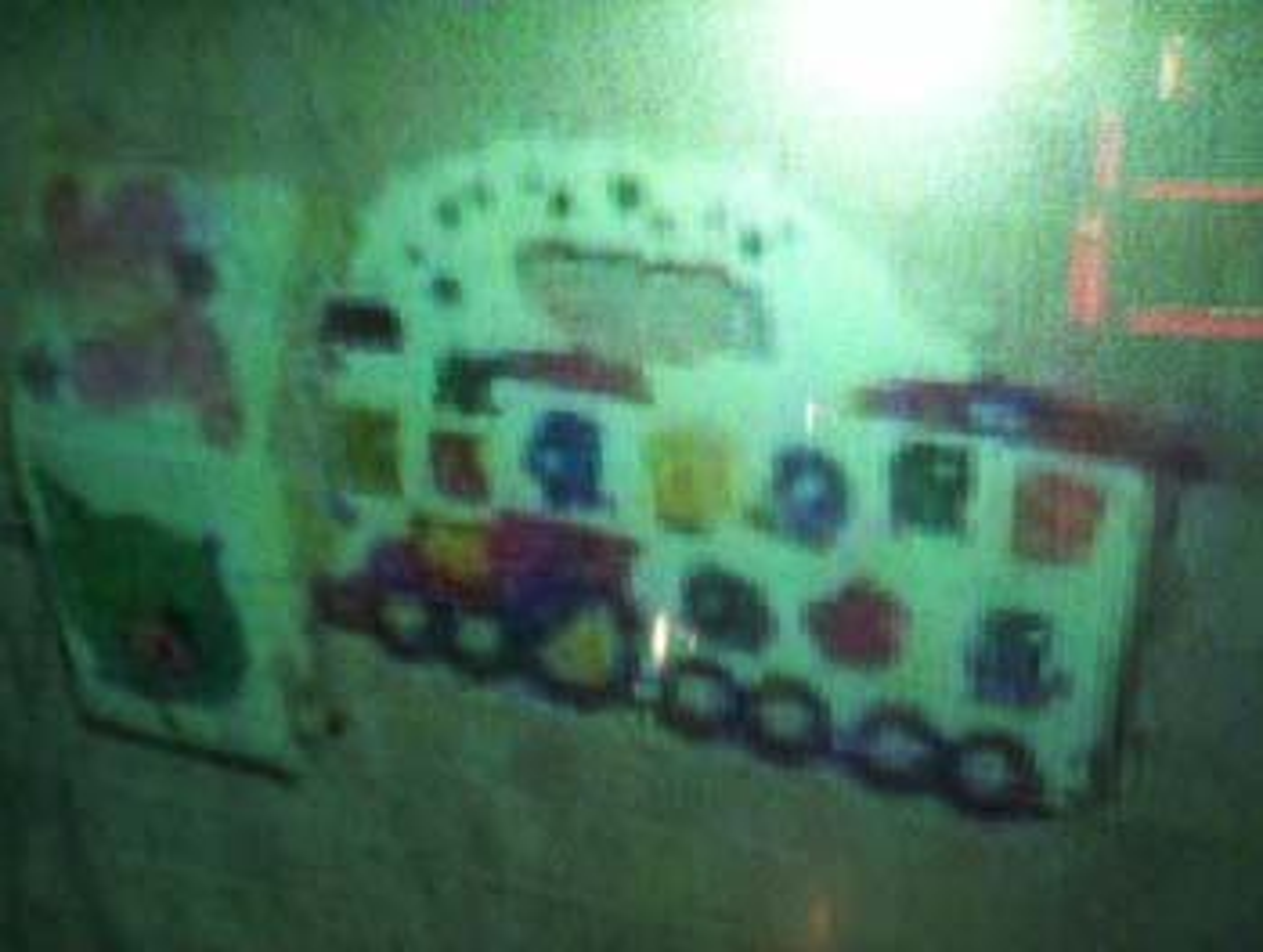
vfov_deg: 37.8
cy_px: 476
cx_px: 632
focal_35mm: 38
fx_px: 1389
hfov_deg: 48.9
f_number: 4.5
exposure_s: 1/8
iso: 200
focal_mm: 4.99
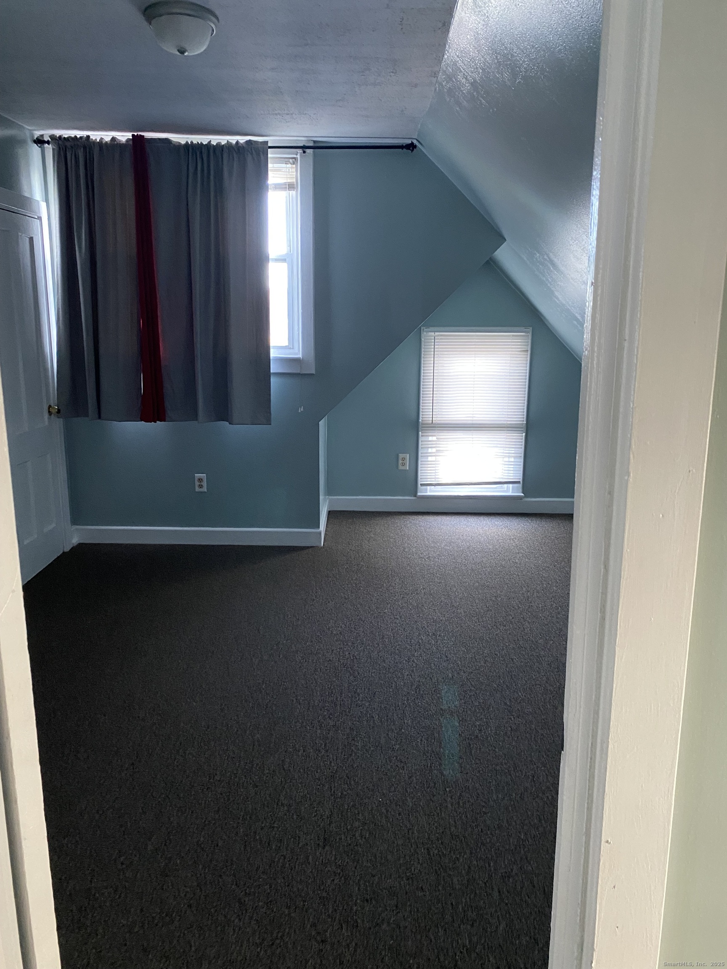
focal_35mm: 26
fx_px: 728
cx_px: 364
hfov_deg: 53.1
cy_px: 484
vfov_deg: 67.3
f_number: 1.8
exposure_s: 1/40
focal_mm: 4.25
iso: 500
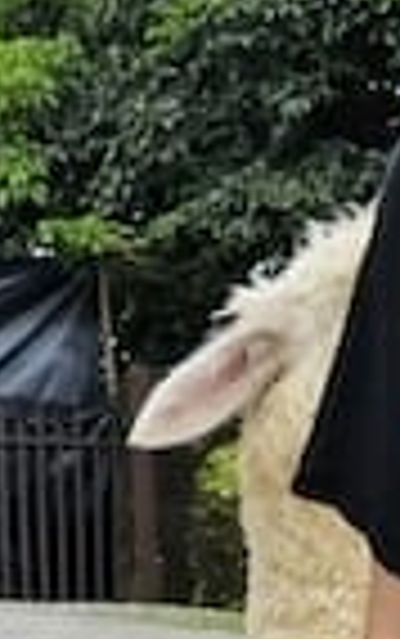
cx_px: 297
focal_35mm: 137
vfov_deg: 13.9
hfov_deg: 9.6
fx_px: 2385
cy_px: 1066
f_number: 1.7
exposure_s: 1/180
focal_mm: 6.3
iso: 20
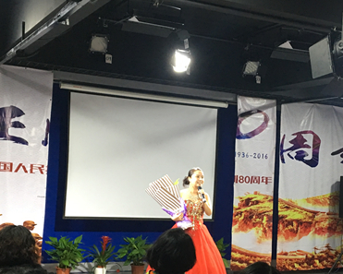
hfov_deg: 30.9
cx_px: 196
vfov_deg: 24.8
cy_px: 193
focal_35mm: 61
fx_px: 619
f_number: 2.2
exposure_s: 1/33
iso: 125
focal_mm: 4.15
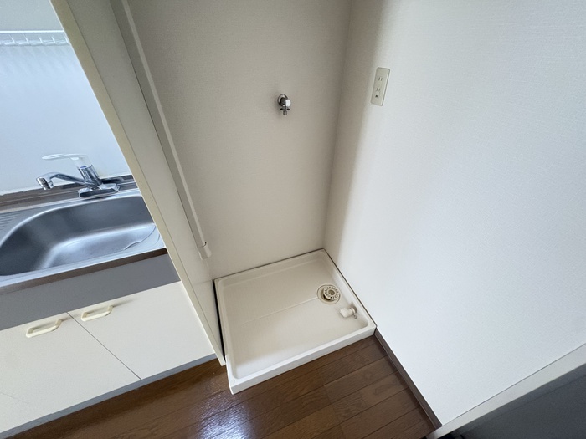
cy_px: 220
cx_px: 293
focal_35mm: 14
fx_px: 237
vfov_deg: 85.7
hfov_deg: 102.1
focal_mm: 2.22
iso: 640
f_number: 2.2
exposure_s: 1/60
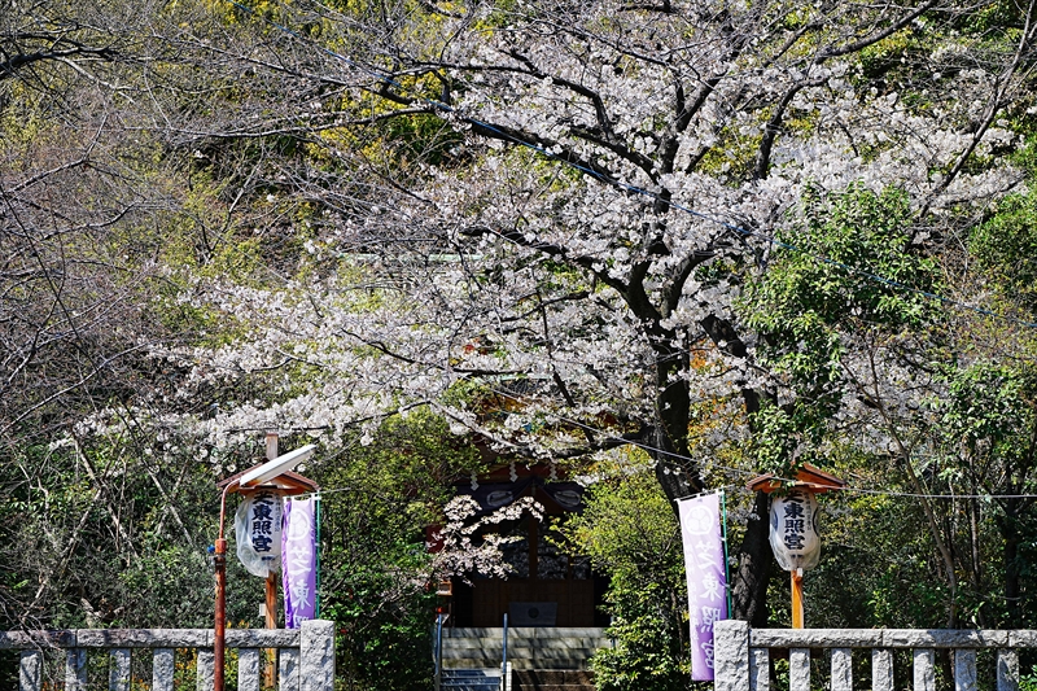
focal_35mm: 150
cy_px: 346
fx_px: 4320
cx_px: 518
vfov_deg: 9.1
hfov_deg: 13.7
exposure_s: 1/250
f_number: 6.3
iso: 100
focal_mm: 150
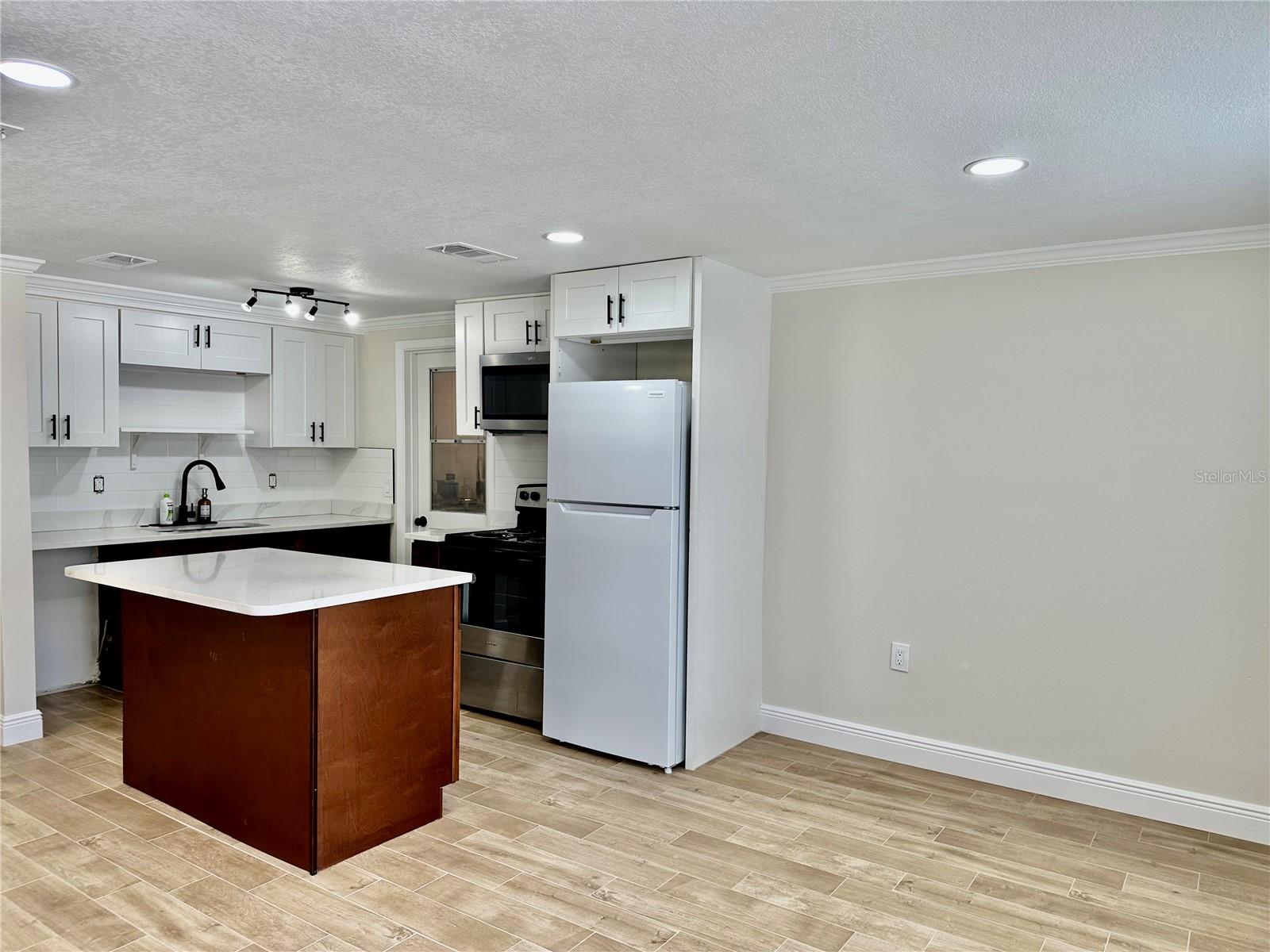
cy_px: 476
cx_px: 635
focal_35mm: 24
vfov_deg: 56.8
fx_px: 881
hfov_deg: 71.6
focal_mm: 6.86
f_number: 1.78
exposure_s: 1/122
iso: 50
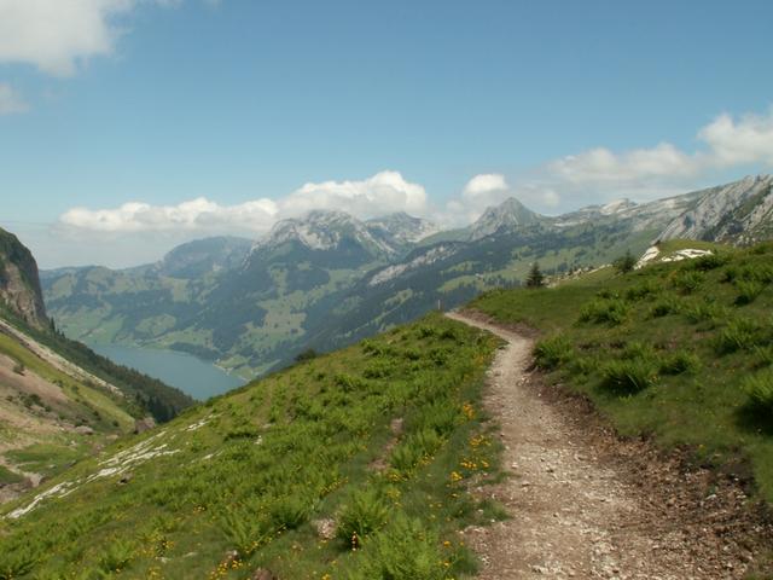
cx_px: 386
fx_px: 782
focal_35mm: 35
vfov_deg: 40.7
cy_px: 290
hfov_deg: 52.6
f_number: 8
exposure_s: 1/160
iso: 50
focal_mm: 5.86
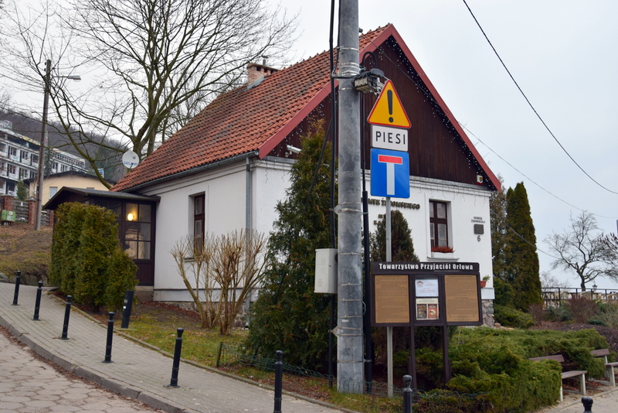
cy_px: 206
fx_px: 721
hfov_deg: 46.4
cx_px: 309
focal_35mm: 42
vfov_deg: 31.9
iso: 400
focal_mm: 28
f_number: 7.1
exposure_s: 1/40
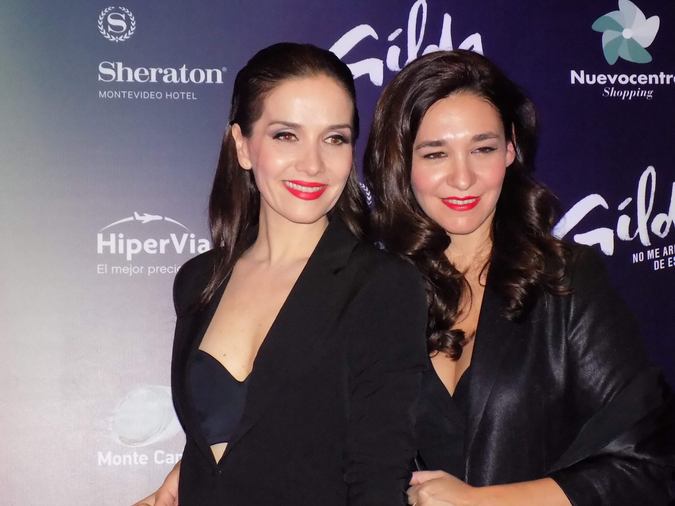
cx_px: 338
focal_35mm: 78
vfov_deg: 18.9
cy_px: 253
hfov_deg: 25.0
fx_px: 1521
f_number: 4.3
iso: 640
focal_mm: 13.9
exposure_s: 1/30
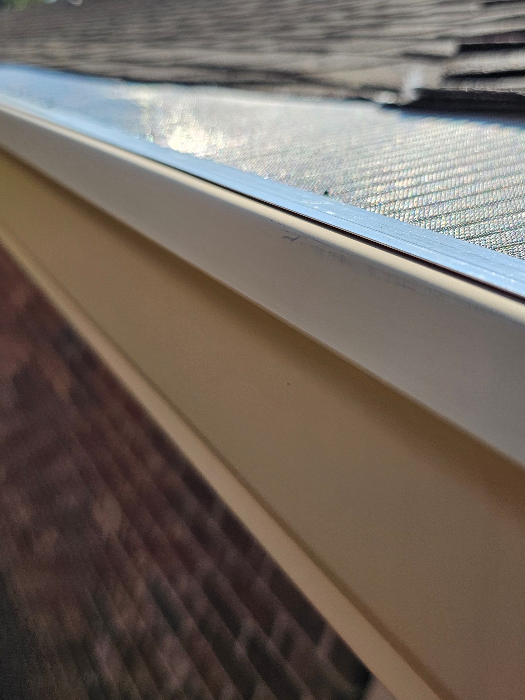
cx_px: 247
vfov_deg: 55.2
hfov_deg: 42.9
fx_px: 667
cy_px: 308
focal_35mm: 33
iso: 20
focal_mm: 6.3
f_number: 1.7
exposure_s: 1/1157
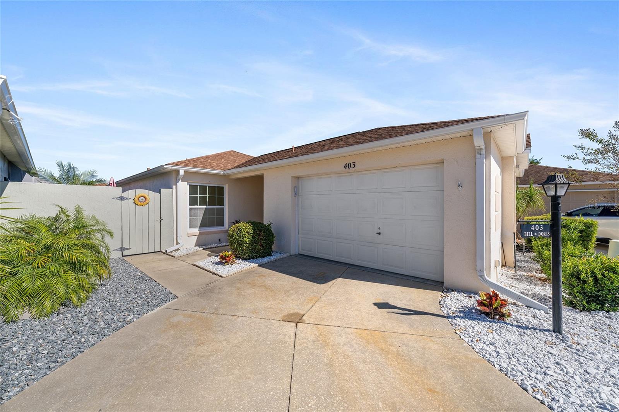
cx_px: 310
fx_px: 241
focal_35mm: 14
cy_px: 206
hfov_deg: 104.3
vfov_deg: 81.2
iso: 320
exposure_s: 1/1250
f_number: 8
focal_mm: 14
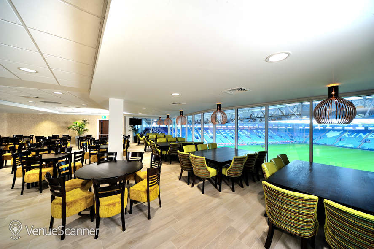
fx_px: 125
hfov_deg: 112.7
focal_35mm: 12
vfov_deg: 89.9
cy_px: 124
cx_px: 187
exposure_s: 1/2.5
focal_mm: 12
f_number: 11
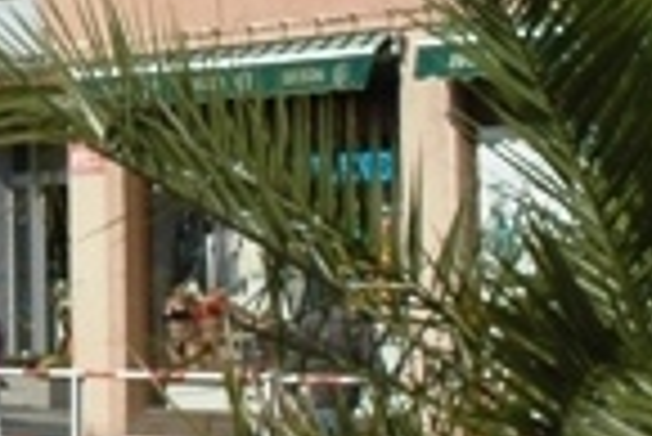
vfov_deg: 6.0
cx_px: -468
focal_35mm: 229
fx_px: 4153
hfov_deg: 8.7
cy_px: 137
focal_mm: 25
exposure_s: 1/1000
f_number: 7.1
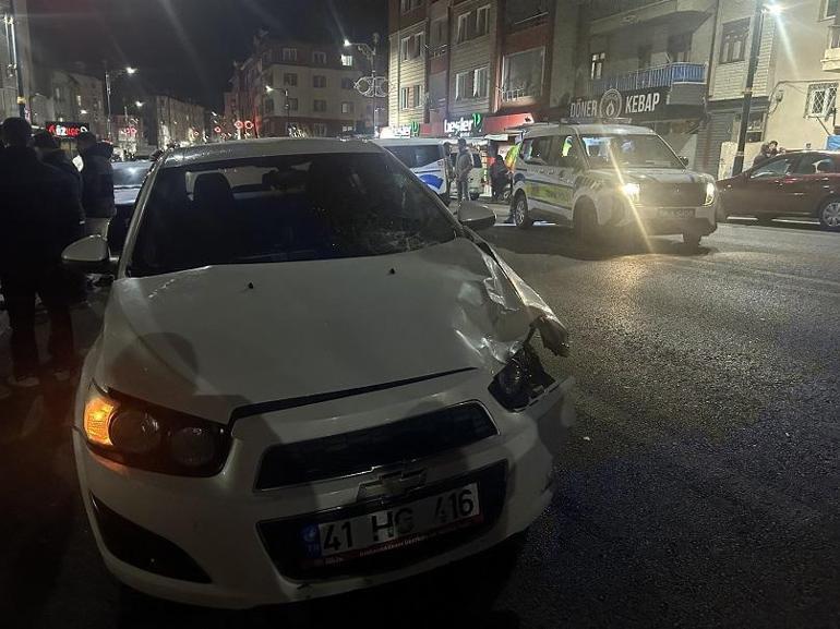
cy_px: 314
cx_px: 420
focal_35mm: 26
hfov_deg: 67.3
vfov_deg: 53.0
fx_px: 631
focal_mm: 5.7
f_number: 1.5
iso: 500
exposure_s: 1/25
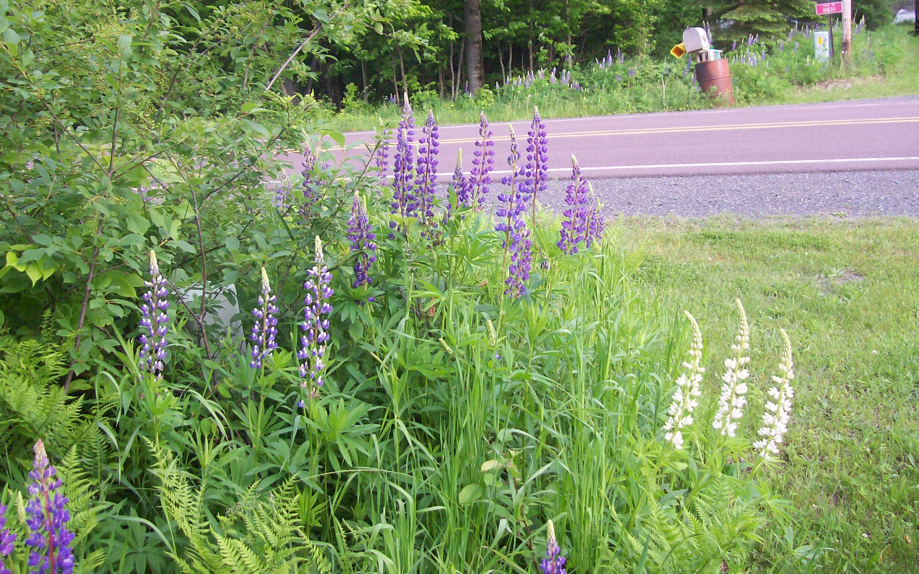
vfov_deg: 32.7
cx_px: 451
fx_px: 977
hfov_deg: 50.4
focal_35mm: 39
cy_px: 253
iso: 80
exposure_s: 1/90.4
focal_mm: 6
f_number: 2.7
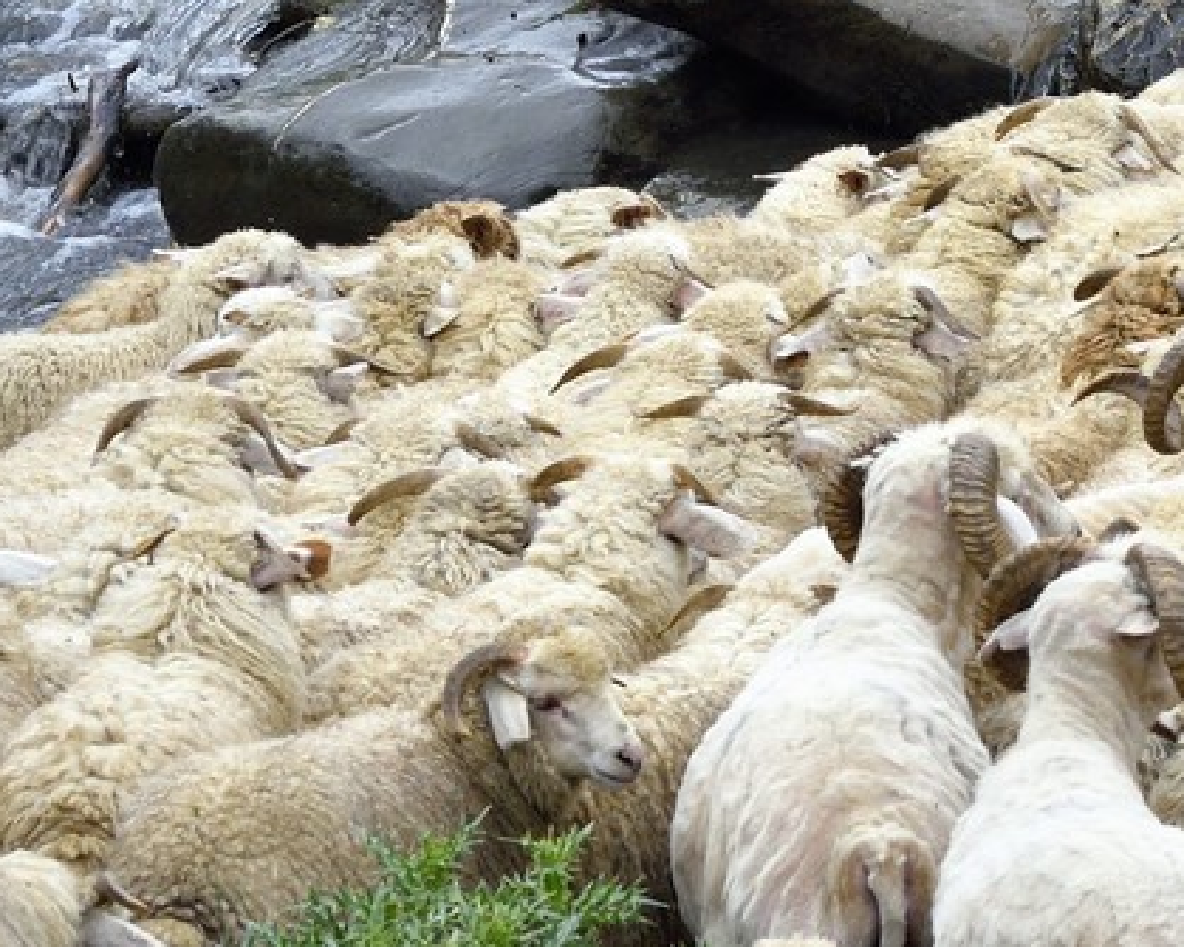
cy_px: -557
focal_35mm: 308
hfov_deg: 6.2
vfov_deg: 5.0
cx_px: 2159
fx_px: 10790
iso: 400
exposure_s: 1/250
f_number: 10
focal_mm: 86
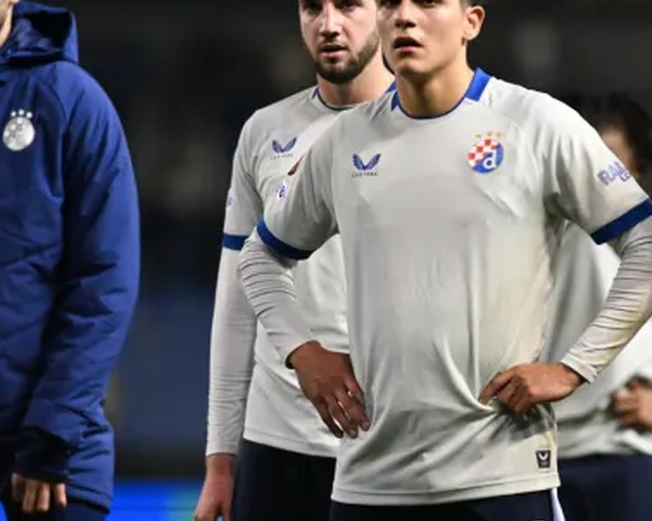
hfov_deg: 3.4
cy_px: 234
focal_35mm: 566
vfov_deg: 2.7
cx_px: 376
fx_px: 10916
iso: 5000
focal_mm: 300
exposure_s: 1/1250
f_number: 4
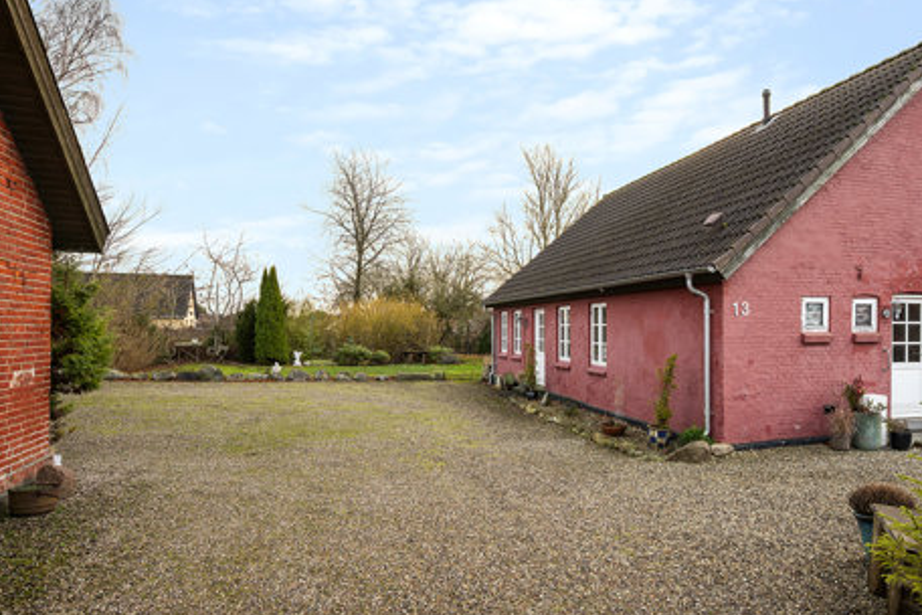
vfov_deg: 51.2
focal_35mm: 25
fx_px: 640
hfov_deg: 70.4
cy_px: 336
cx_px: 574
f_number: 8
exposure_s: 1/20
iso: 200
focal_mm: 19
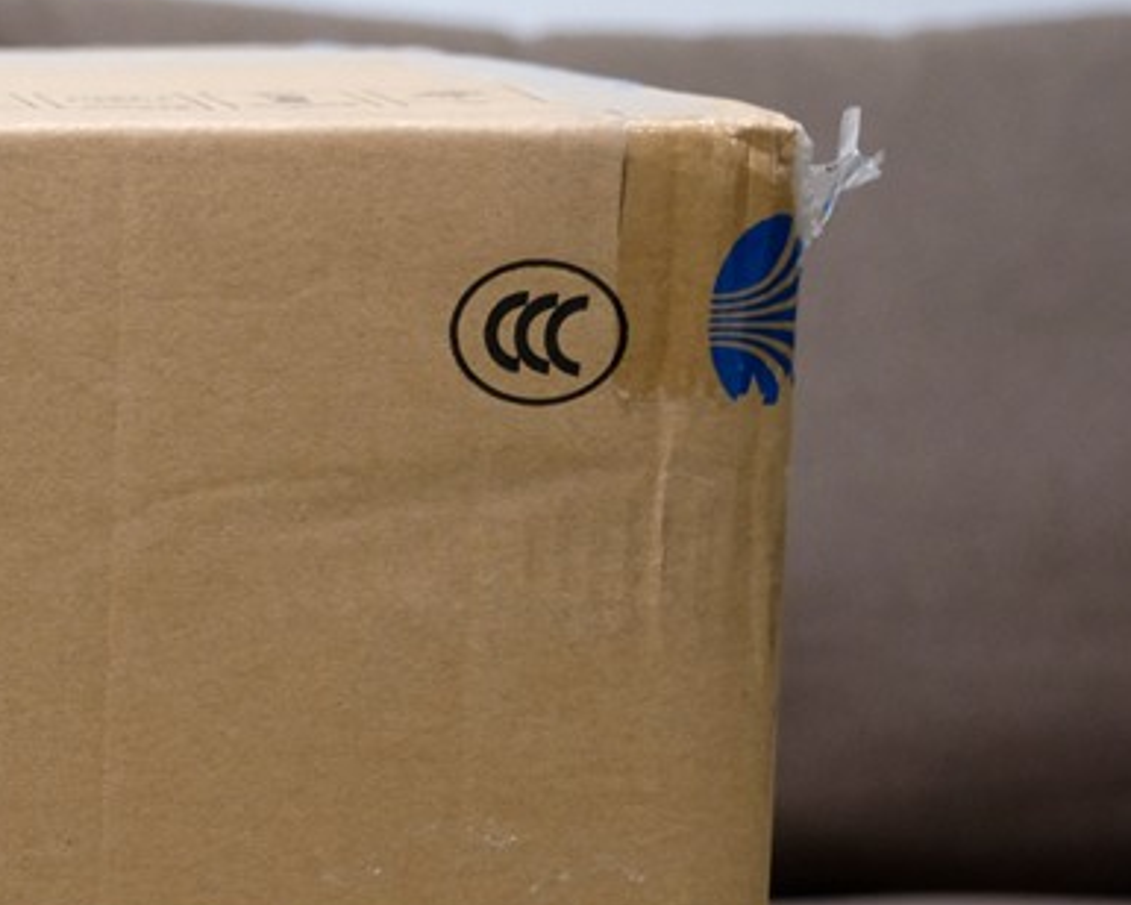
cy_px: 905
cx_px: -664
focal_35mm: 135
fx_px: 4519
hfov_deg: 13.3
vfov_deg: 11.3
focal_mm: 27.5
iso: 800
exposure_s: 1/30
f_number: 4
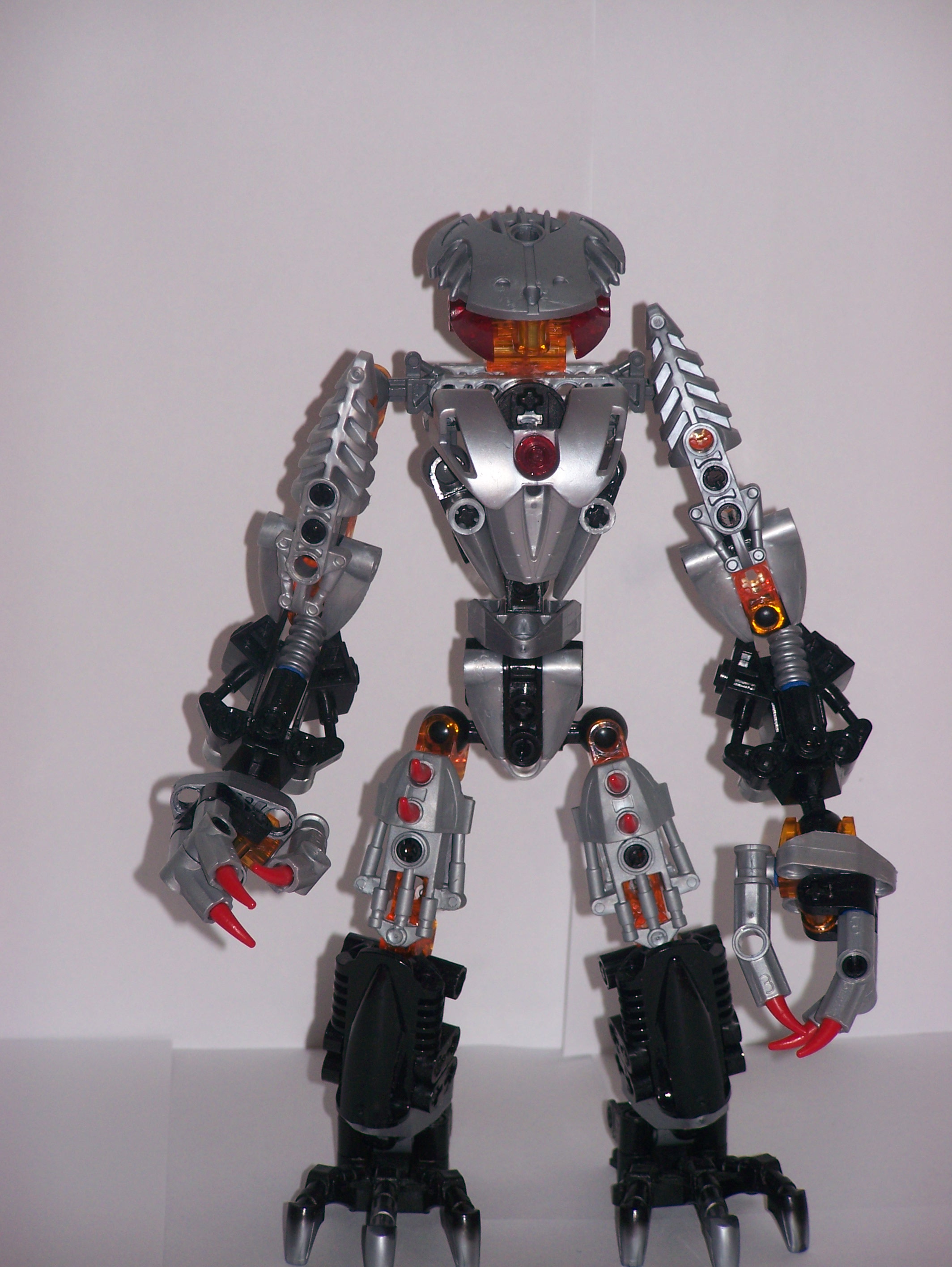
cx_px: 476
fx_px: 6922
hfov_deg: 7.9
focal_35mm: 189
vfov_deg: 10.5
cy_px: 634
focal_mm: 31.3
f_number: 3.2
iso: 80
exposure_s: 1/125
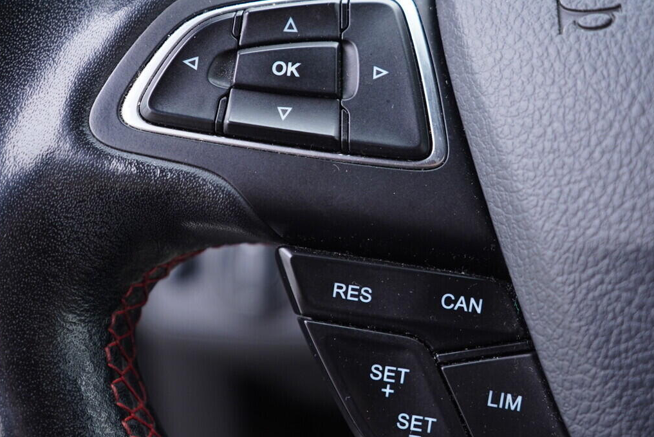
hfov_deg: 38.7
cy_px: 206
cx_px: 403
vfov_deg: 26.5
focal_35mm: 51
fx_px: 927
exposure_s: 1/40
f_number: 2.8
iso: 320
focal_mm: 24
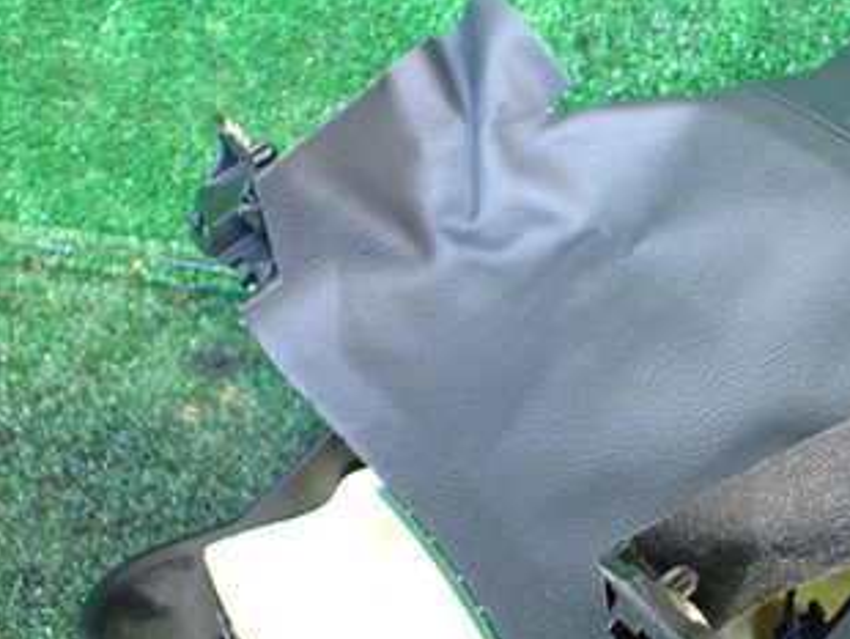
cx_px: 688
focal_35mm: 58
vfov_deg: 25.1
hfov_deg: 32.2
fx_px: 1425
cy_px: 433
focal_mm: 5.4
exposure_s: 1/100
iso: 800
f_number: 2.3
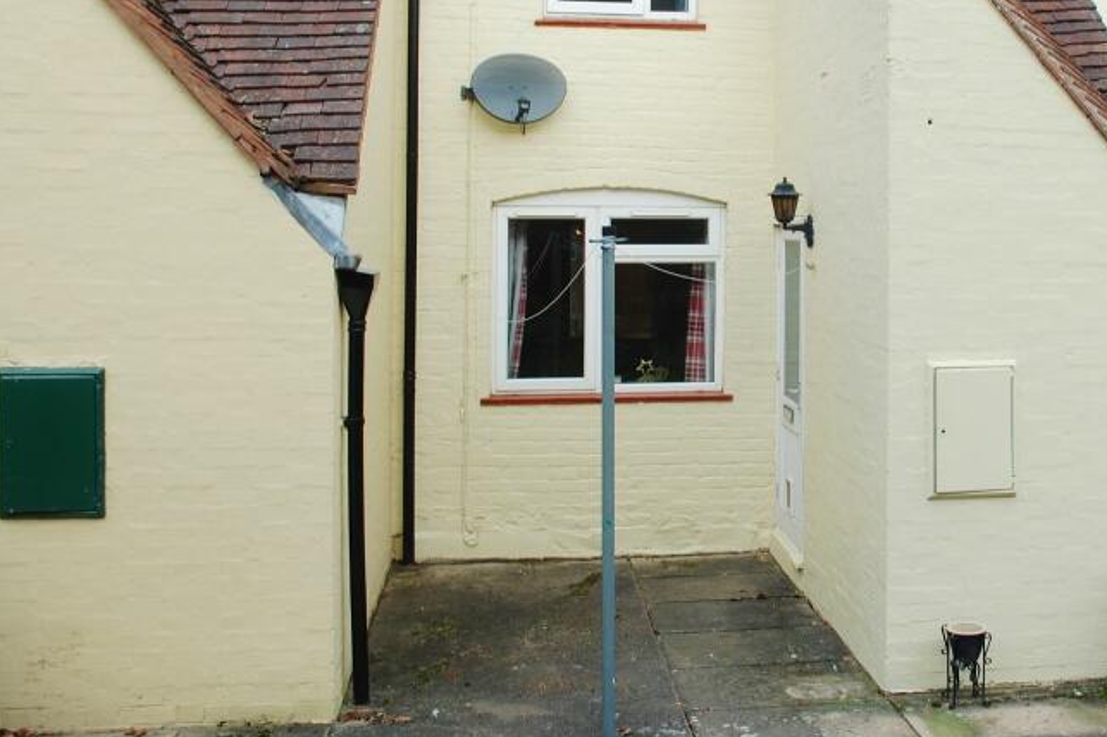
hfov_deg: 44.6
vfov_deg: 30.8
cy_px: 211
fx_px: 1322
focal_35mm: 43
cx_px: 768
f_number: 5.6
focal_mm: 18
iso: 200
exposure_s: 1/125
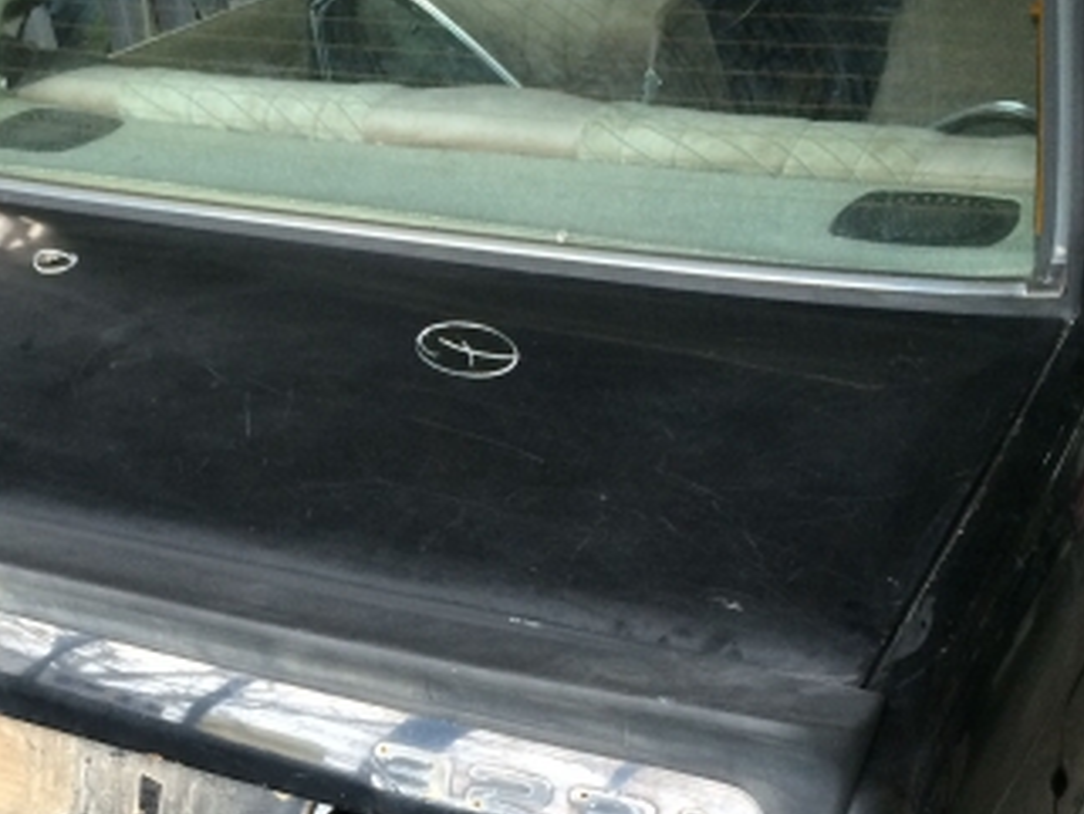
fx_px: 1817
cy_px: 714
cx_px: 247
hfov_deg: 32.5
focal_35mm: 58
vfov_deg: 24.6
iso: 160
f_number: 2.2
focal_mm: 4.12
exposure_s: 1/30
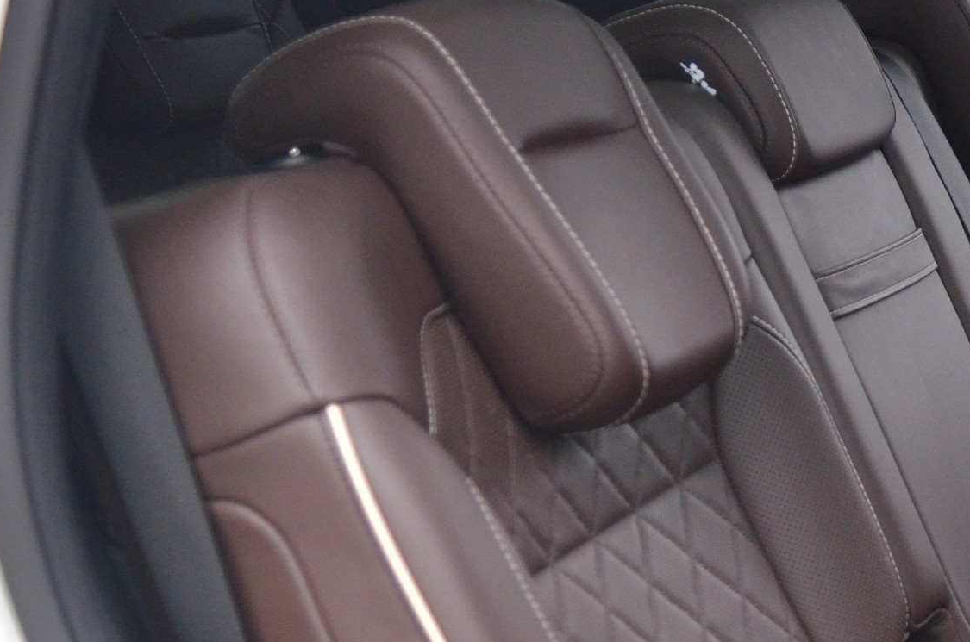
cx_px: 1025
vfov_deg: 16.6
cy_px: 655
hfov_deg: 24.0
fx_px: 2151
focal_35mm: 80
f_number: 2.8
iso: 1600
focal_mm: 24
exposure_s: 1/500
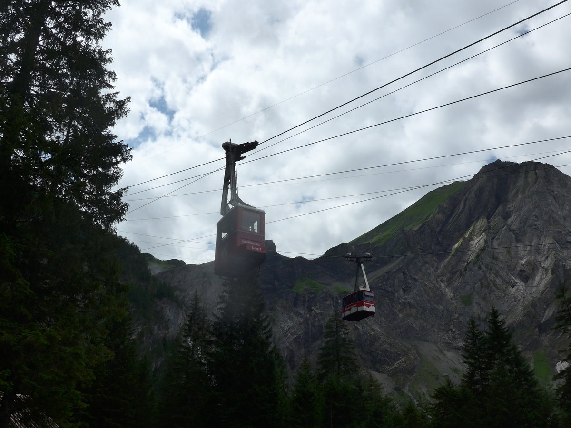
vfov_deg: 39.7
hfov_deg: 51.4
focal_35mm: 36
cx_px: 286
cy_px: 214
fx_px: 594
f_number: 4.5
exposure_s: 1/2000
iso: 125
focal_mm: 7.5
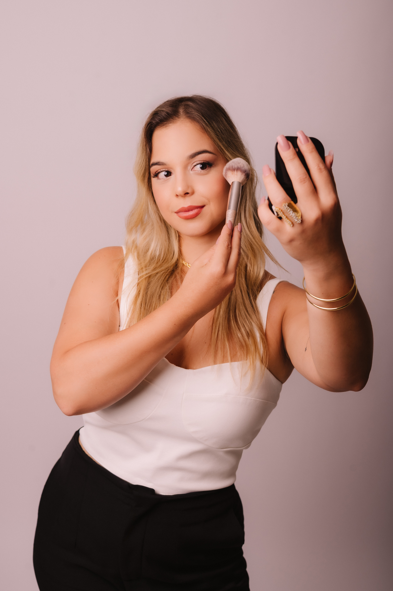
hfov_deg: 27.0
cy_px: 296
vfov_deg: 39.6
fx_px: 820
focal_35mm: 50
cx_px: 196
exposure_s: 1/200
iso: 125
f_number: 5.6
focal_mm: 50
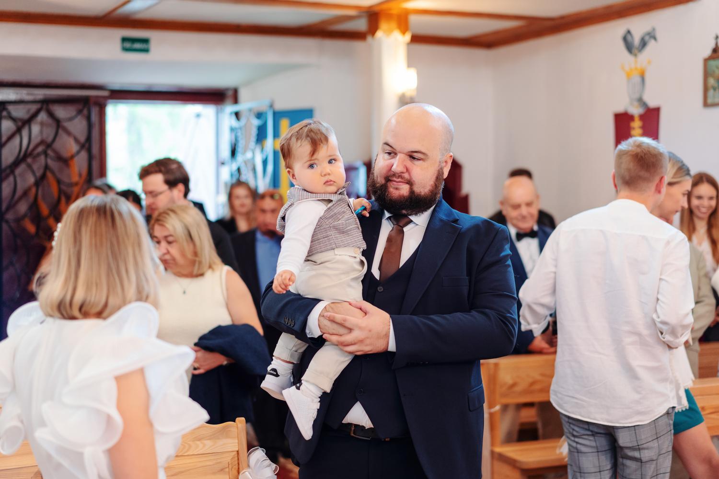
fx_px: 1098
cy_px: 240
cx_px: 360
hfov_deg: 36.2
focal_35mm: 55
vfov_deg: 24.6
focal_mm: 55
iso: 1000
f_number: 2
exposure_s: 1/125
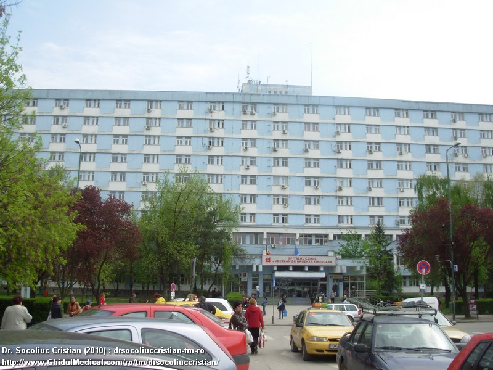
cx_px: 246
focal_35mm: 38
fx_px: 541
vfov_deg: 37.7
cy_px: 185
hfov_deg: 49.0
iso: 50
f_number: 2.9
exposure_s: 1/939
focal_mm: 6.3
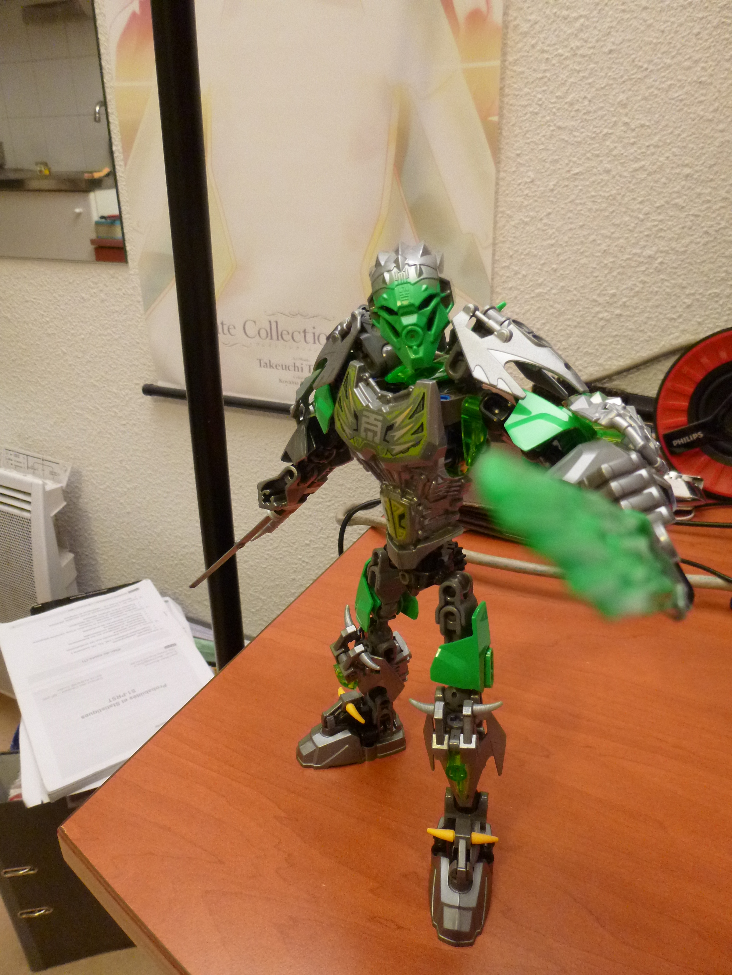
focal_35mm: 25
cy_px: 488
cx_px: 366
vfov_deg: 69.4
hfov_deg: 54.9
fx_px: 705
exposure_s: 1/20
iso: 400
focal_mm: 4.5
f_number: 3.1
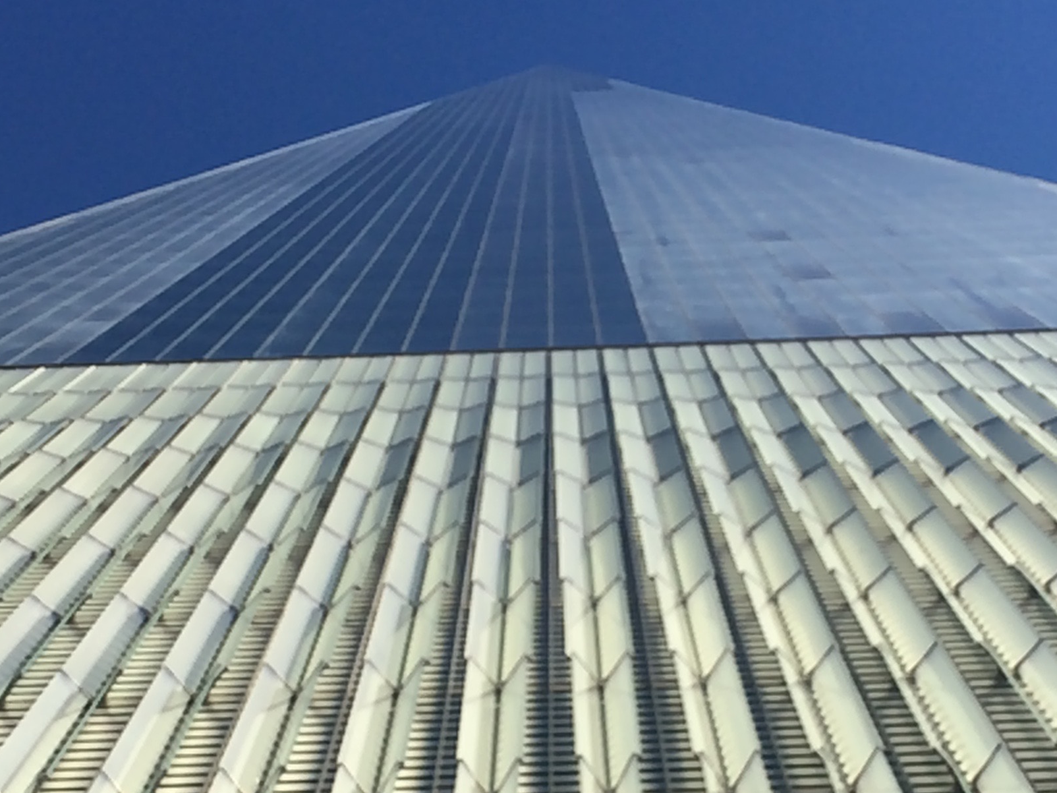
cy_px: 564
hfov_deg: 32.7
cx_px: 541
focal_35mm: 59
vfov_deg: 24.6
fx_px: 1802
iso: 32
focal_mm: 4.15
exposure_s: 1/2237
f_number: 2.2
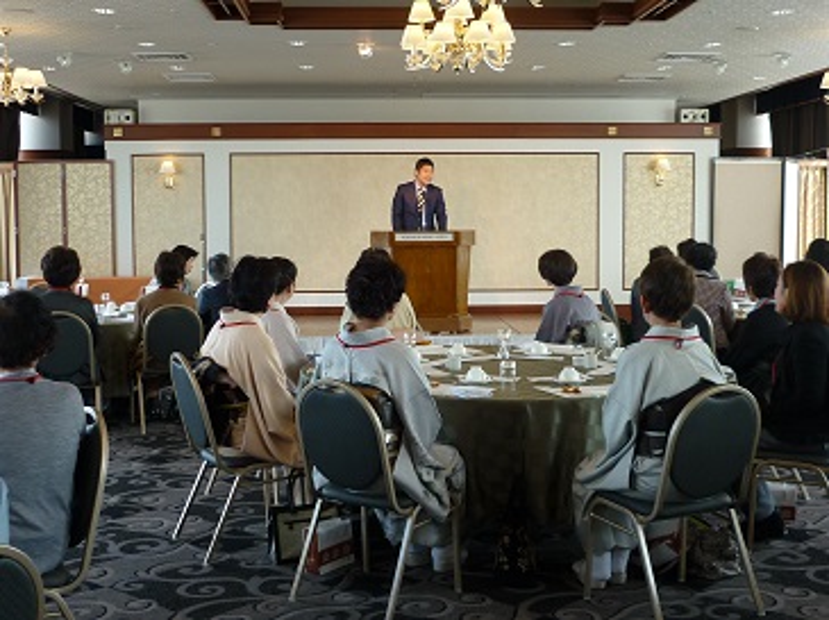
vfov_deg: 30.8
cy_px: 310
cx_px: 414
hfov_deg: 40.5
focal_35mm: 47
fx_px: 1124
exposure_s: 1/60
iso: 80
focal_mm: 5.5
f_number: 2.8
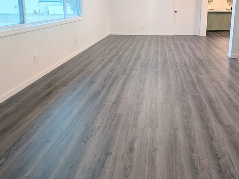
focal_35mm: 23
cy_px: 30
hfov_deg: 72.3
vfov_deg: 53.9
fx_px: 159
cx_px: 154
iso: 51
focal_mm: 1.95
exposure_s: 1/26.6
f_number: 2.2
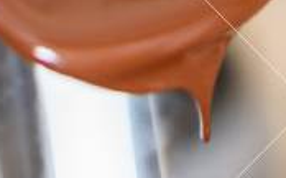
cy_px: 339
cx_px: 309
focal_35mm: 687
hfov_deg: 3.1
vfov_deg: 1.9
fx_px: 5344
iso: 100
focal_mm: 90
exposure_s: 1/160
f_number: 3.2
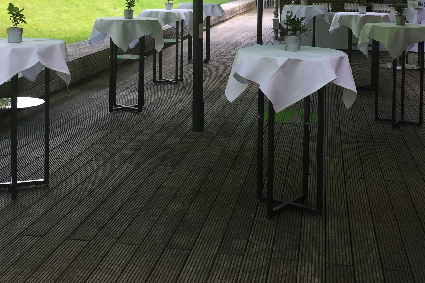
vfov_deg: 24.0
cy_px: 1
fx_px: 637
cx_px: 206
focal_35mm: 54
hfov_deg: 36.9
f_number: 2.2
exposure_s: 1/100
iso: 40
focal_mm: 4.15
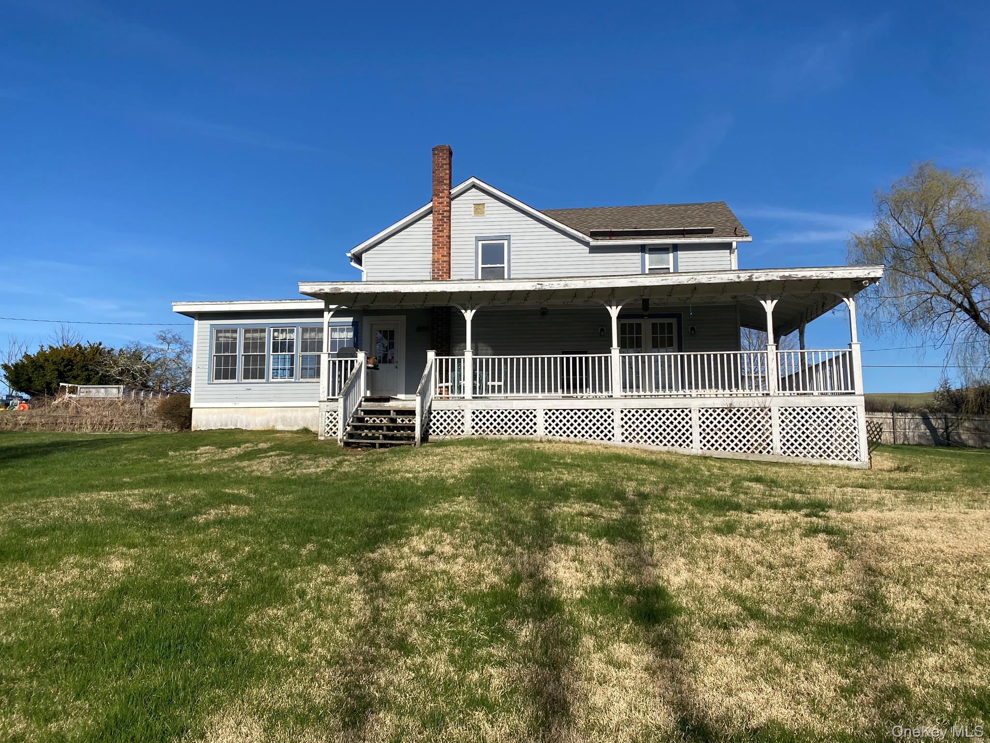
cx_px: 495
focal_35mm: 26
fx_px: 744
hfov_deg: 67.3
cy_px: 372
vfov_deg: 53.1
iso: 32
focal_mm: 4.25
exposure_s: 1/4115
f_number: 1.8
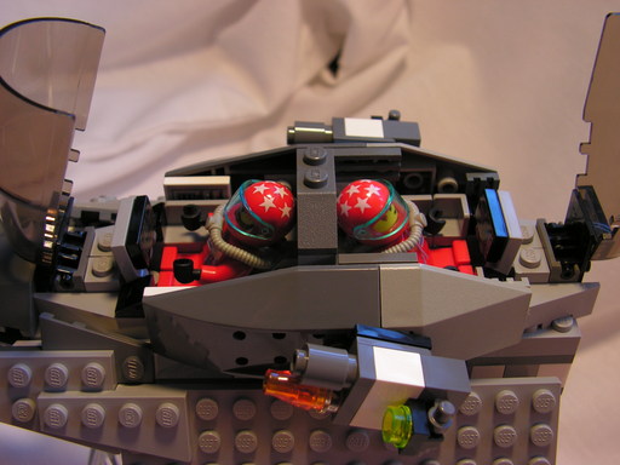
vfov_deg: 32.9
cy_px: 232
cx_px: 310
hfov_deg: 42.9
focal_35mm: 44
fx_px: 788
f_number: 3.2
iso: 80
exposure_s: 1/50
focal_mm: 7.4
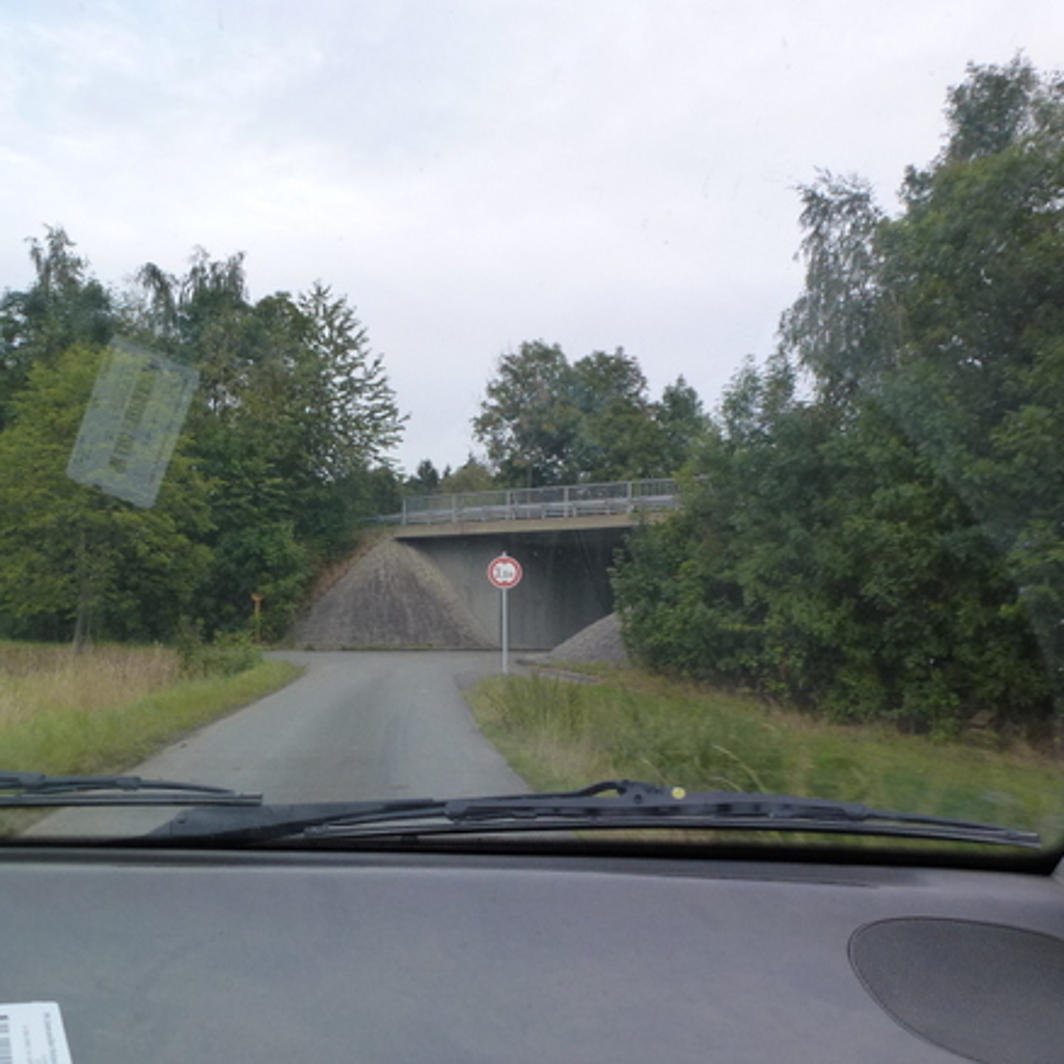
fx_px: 1078
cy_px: 549
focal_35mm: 31
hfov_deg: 52.3
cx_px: 454
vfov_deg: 52.5
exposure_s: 1/125
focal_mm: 4.3
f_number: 4
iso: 160
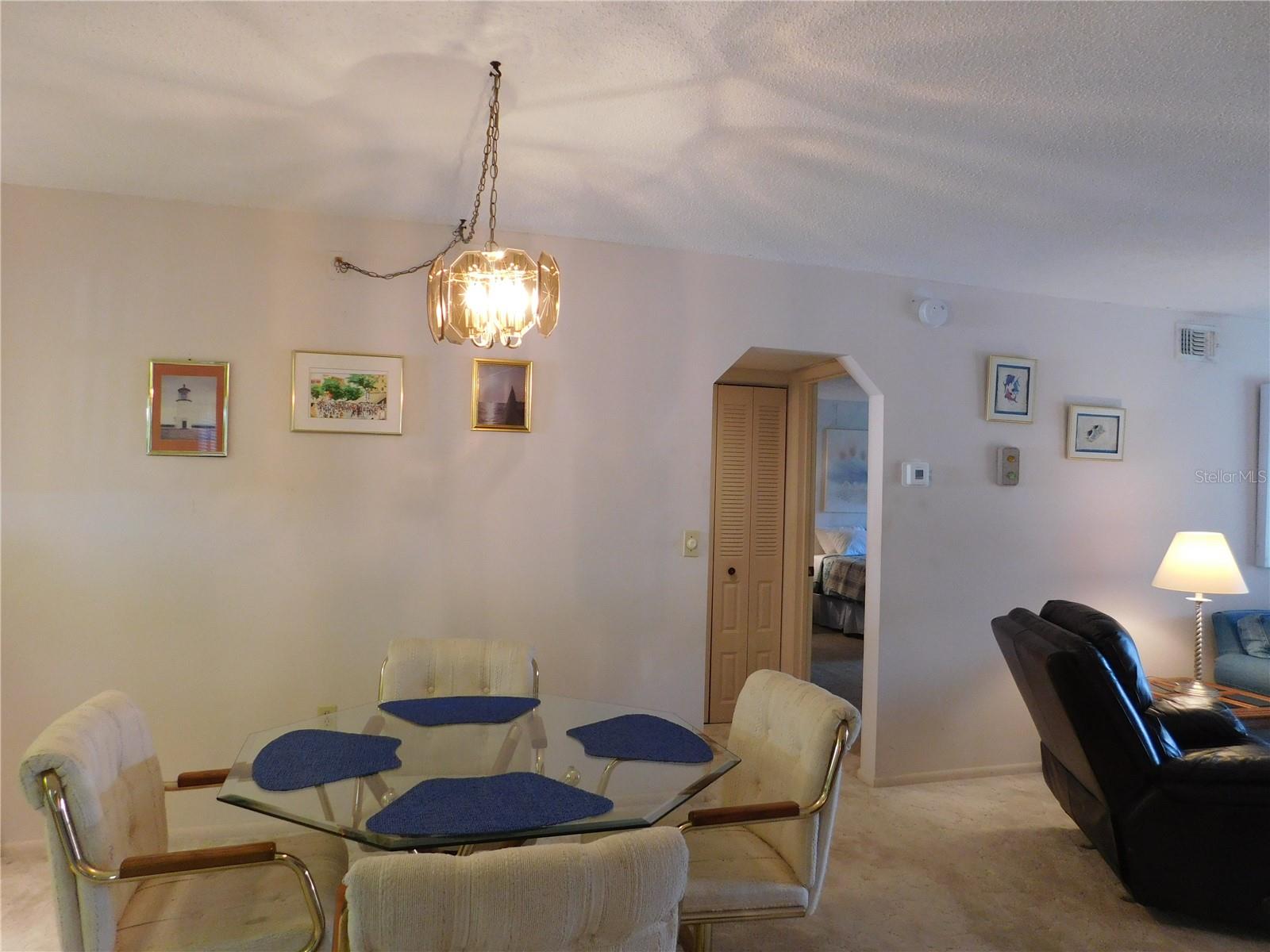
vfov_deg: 58.9
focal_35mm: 23
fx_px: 844
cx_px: 635
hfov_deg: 73.9
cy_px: 476
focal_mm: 4
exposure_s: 1/30
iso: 220
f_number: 3
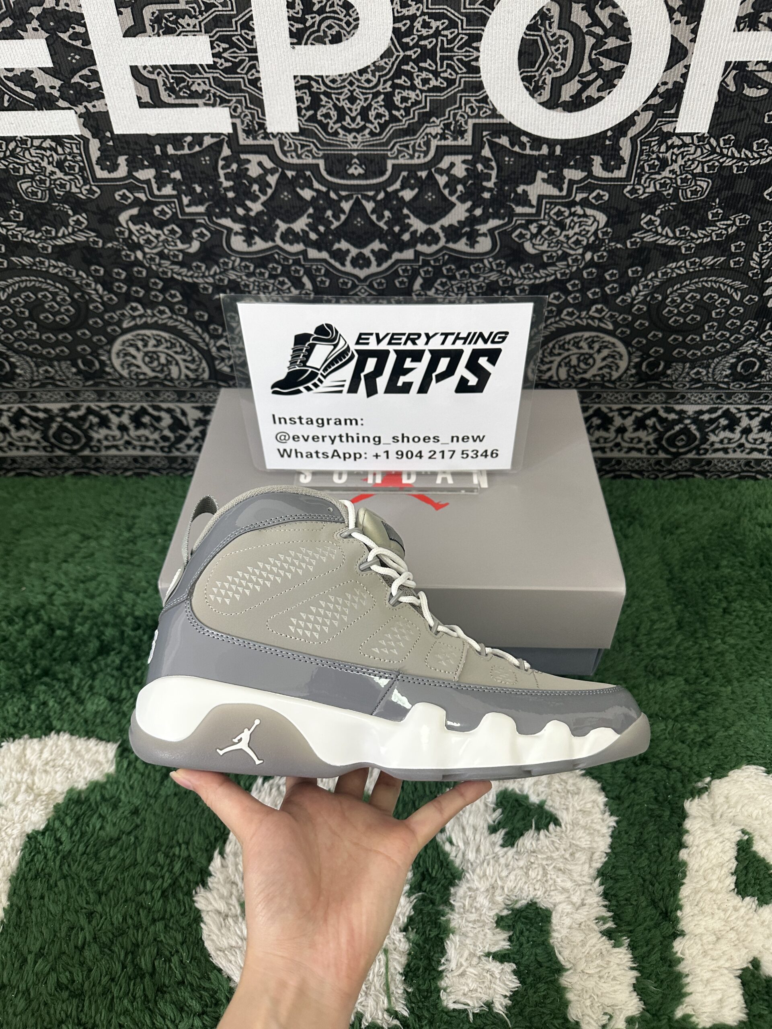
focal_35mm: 24
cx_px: 386
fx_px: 714
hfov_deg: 56.8
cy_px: 514
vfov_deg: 71.6
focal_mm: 6.86
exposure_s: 1/50
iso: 320
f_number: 1.78
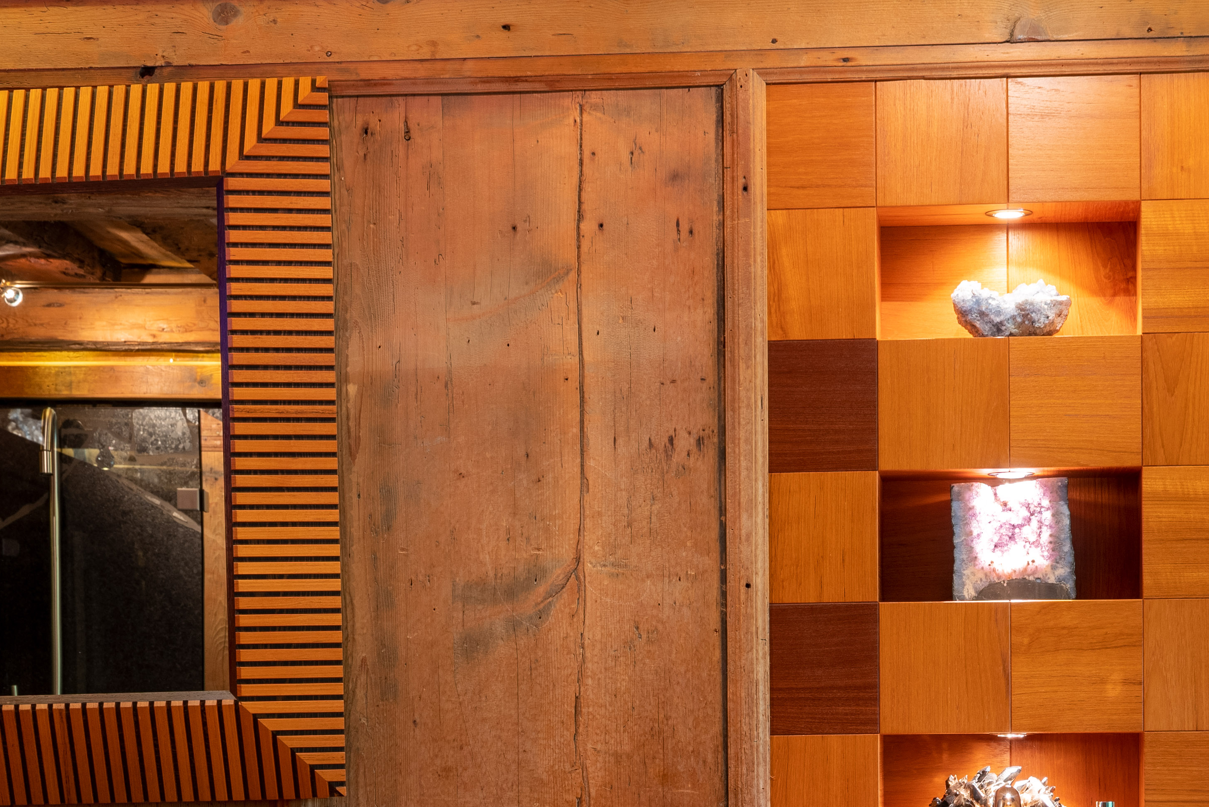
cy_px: 824
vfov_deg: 13.9
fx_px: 3258
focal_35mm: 97
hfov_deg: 21.0
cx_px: 676
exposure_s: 1/2
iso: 160
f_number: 8
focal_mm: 34
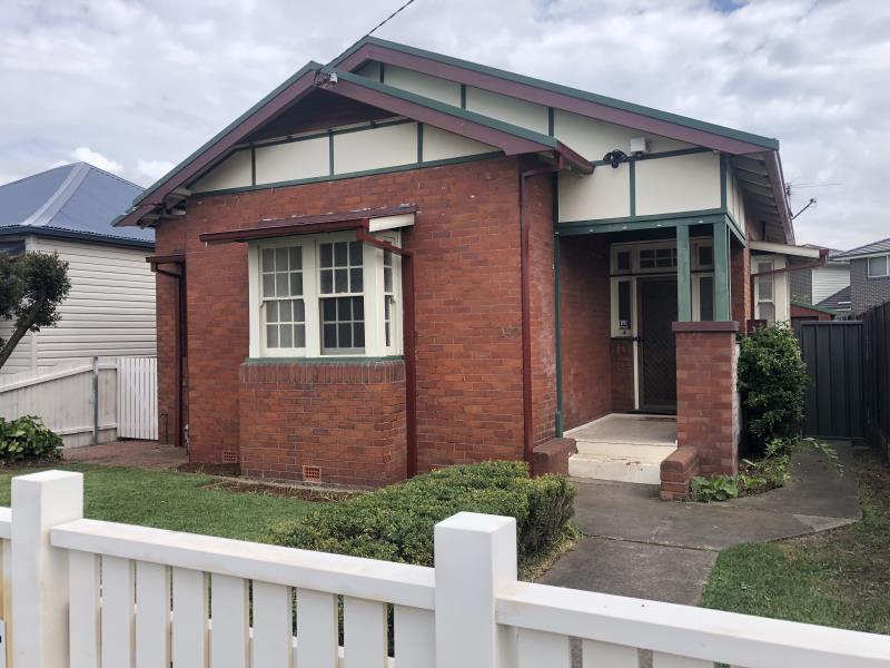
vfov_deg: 49.7
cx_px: 445
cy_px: 334
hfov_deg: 63.4
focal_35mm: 28
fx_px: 720
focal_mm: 3.99
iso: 20
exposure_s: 1/727
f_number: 1.8
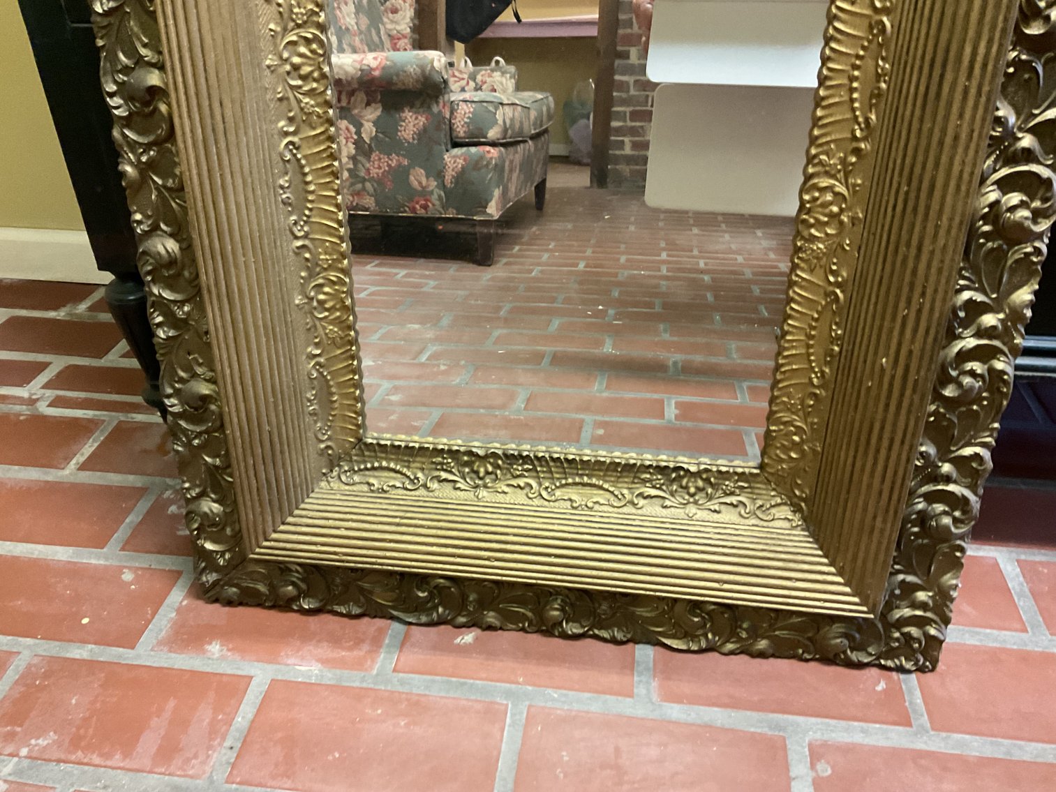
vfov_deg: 48.2
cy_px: 396
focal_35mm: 29
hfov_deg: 61.7
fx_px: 885
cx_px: 528
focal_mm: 3
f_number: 1.8
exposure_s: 1/40
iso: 250
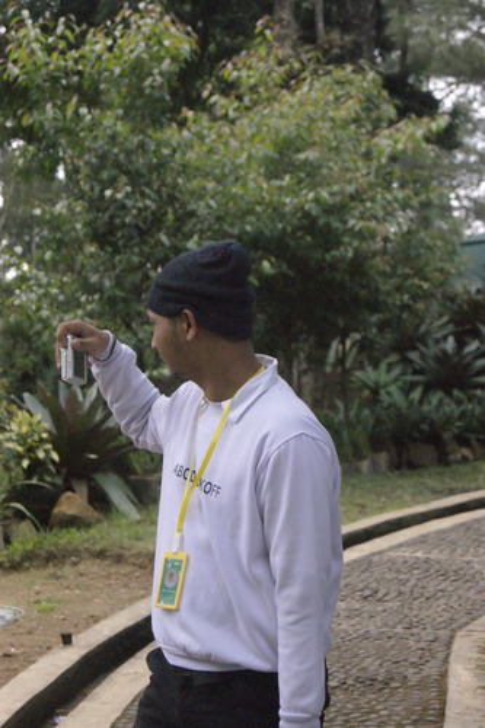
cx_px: 242
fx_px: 1668
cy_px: 364
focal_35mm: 82
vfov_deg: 24.6
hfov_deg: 16.5
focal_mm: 55
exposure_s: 1/2500
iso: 3200
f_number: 5.6
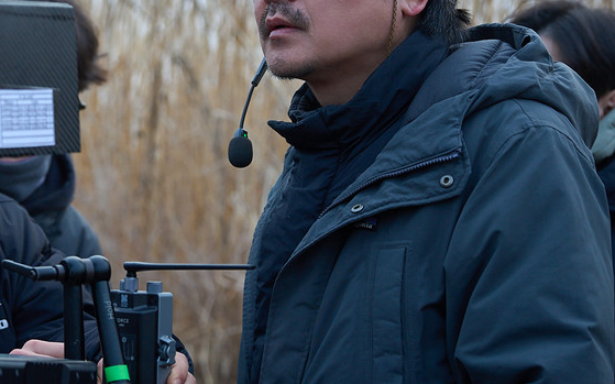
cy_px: 134
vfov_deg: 13.3
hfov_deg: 20.9
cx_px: 100
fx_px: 1642
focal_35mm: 98
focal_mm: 42
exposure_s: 1/500
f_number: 2.8
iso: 400
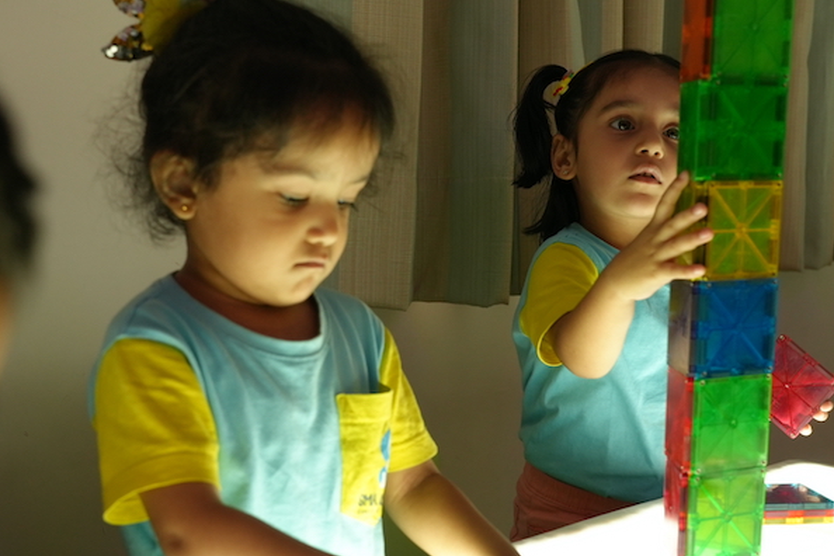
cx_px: 369
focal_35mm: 59
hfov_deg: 33.9
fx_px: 1367
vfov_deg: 22.9
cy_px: 380
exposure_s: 1/100
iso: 1600
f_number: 4.5
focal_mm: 39
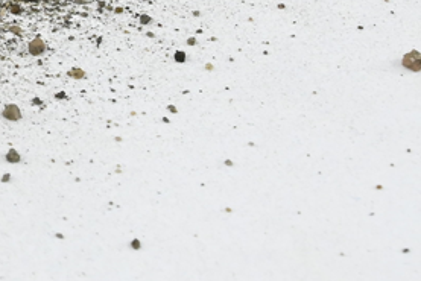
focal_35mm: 303
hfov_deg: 6.6
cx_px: -468
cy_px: -218
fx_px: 3545
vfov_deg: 4.5
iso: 5600
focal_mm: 70
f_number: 22
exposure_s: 1/80
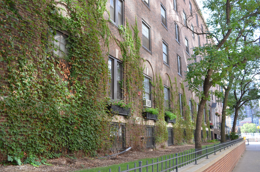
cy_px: 86
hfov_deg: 62.0
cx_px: 130
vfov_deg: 43.4
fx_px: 216
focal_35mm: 30
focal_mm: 20
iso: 280
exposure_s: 1/125
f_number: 5.6
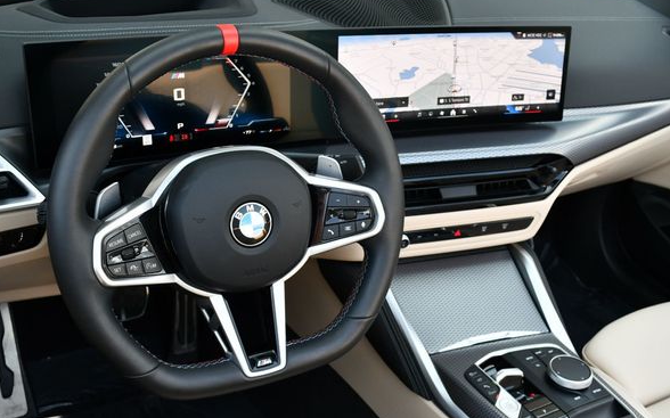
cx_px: 325
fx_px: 730
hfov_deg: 49.3
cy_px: 211
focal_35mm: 40
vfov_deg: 32.0
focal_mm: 18
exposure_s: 1/250
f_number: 4
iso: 400
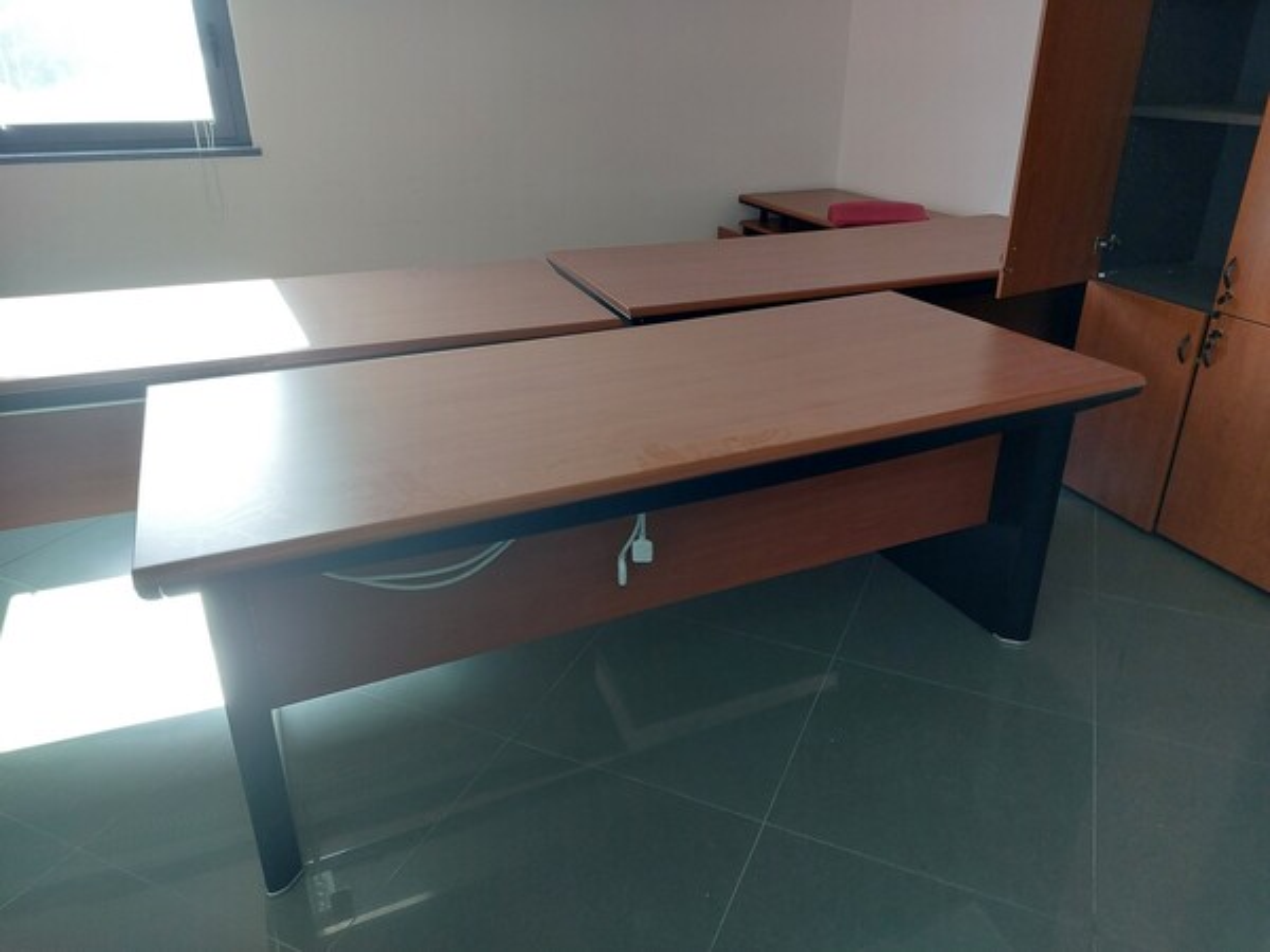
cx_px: 635
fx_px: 917
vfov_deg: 54.9
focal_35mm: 25
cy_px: 476
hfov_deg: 69.4
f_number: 1.8
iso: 125
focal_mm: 5.23
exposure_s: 1/50
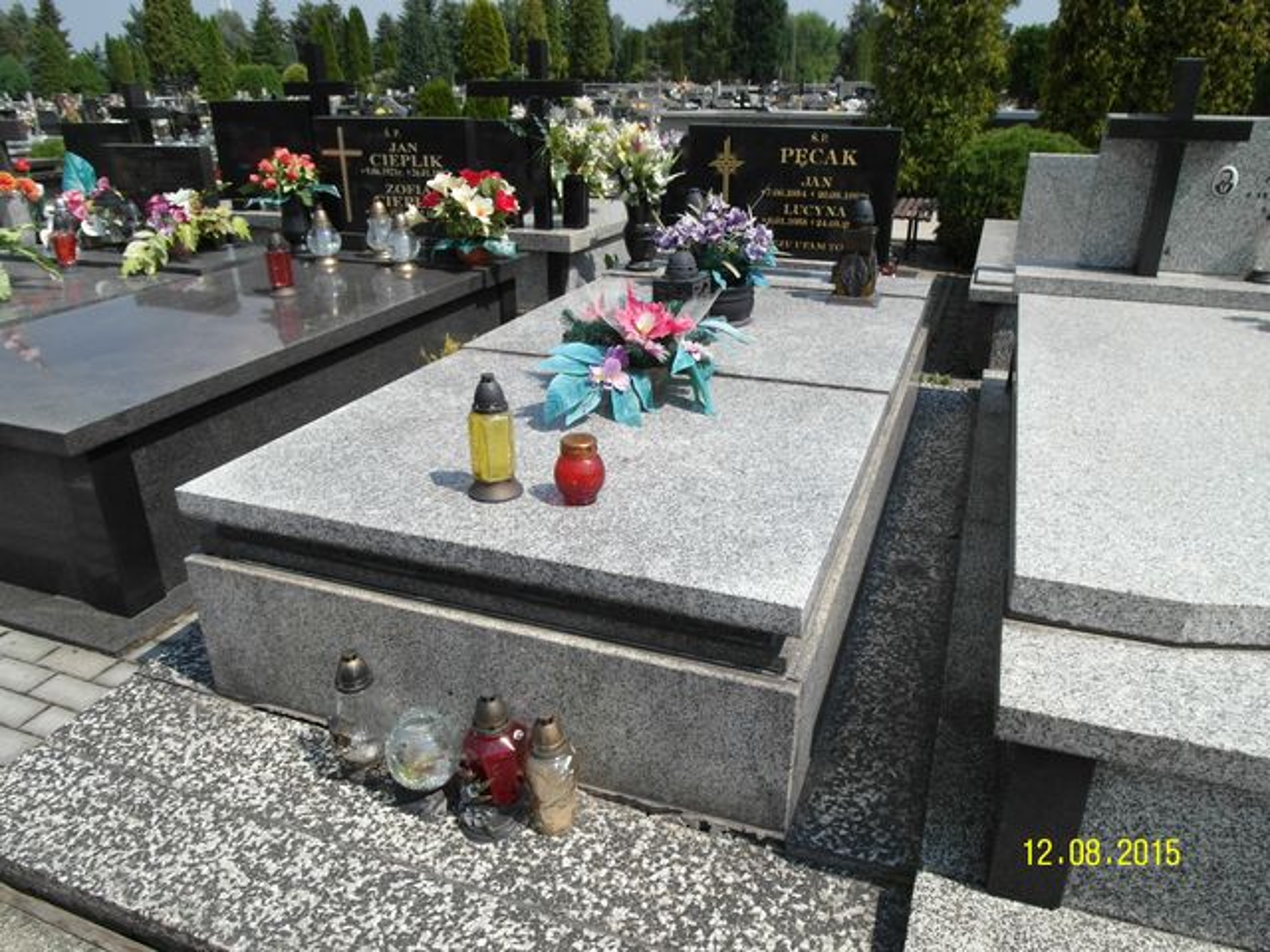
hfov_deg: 71.6
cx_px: 635
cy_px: 476
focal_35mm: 24
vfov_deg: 56.8
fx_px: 881
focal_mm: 5.2
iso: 80
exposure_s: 1/500
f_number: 4.4
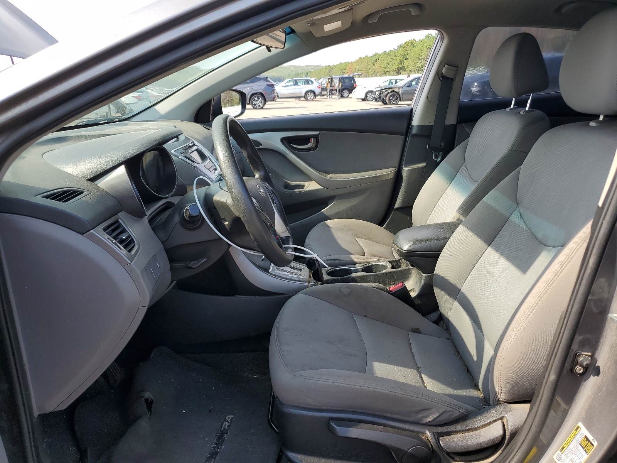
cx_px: 308
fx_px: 463
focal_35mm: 26
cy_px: 232
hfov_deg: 67.3
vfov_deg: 53.1
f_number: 1.5
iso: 50
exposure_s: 1/909
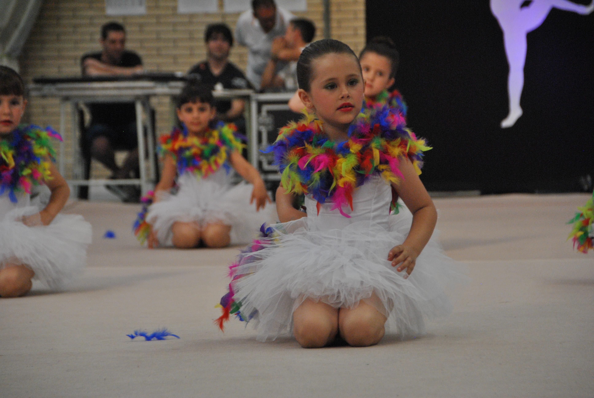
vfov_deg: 7.5
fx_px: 3023
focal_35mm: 183
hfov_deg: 11.2
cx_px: 297
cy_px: 199
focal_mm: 122
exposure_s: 1/320
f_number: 5.6
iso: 800
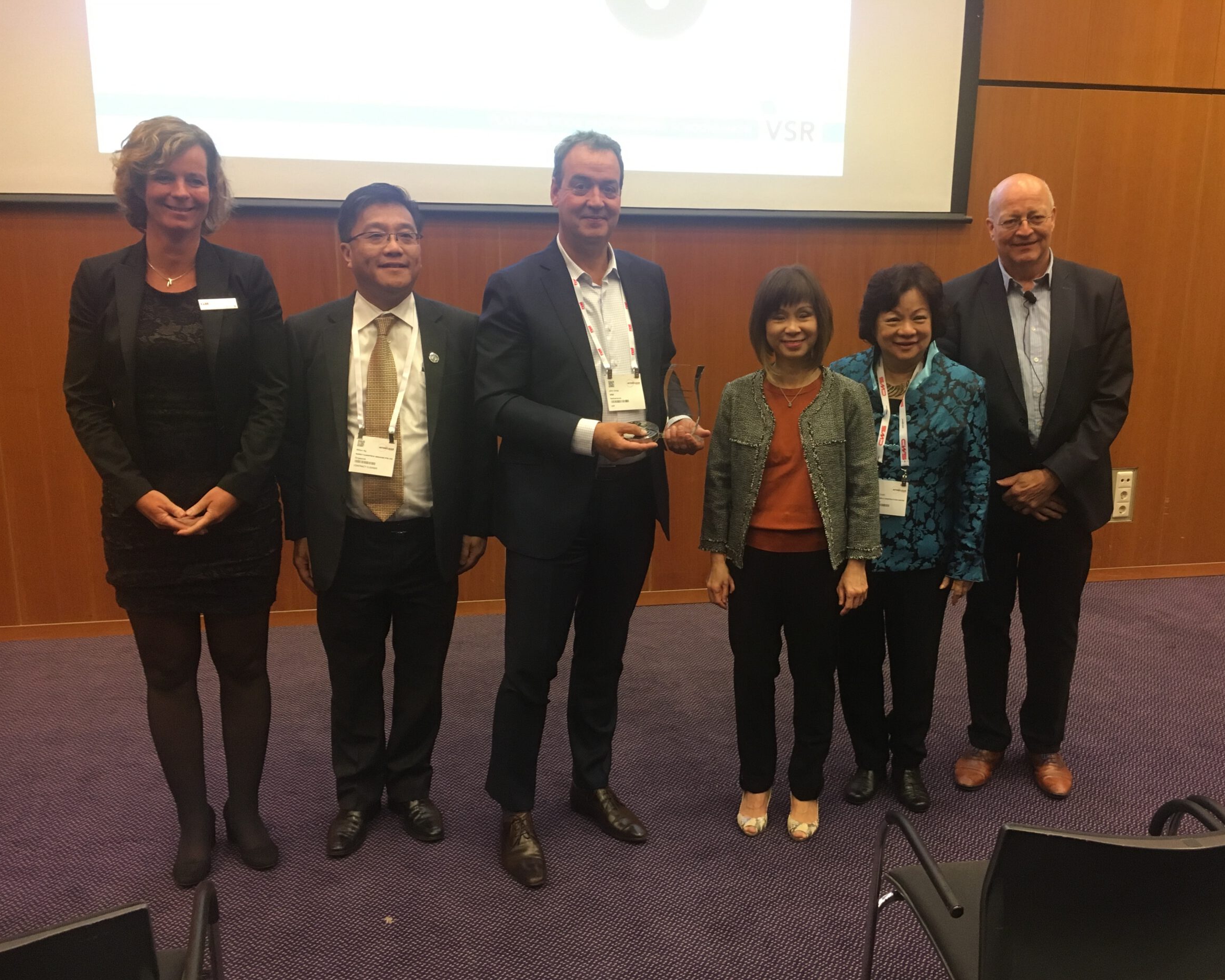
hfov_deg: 57.1
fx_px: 1124
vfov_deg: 47.1
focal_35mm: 31
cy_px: 502
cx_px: 668
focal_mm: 4.15
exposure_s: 1/33
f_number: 2.2
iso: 160
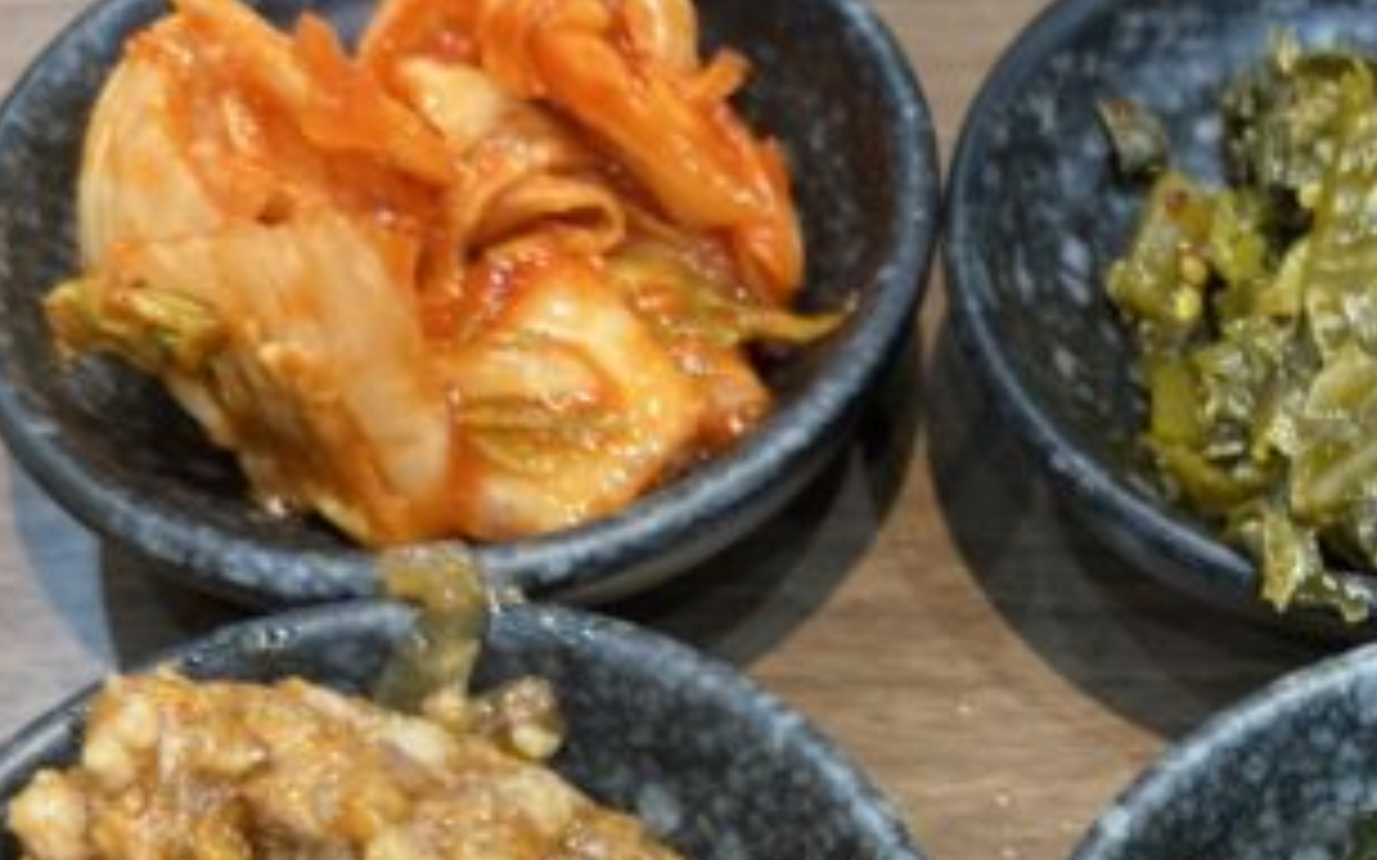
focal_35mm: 64
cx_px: 1066
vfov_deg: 19.5
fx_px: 2401
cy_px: 925
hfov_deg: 31.3
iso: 160
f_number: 1.8
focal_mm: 3.99
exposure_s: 1/60
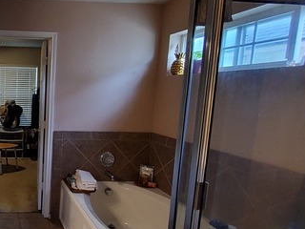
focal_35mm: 26
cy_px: 118
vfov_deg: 53.1
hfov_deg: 55.3
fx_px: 229
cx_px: 14
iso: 160
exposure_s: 1/60
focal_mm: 1.13
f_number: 2.2
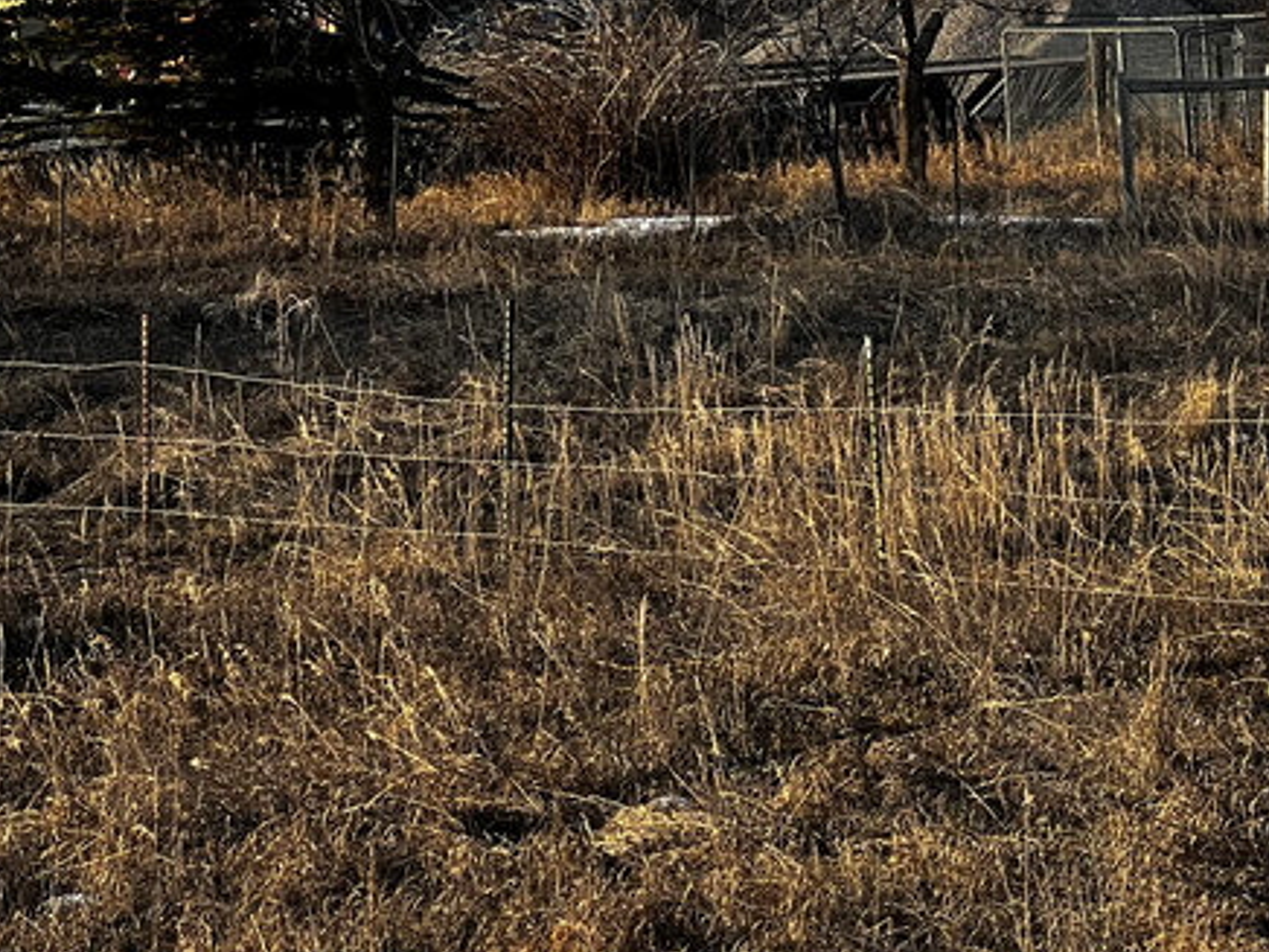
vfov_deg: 8.2
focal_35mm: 181
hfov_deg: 10.9
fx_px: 6635
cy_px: 17
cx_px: 1004
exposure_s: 1/223
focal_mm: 9
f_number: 2.8
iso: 32
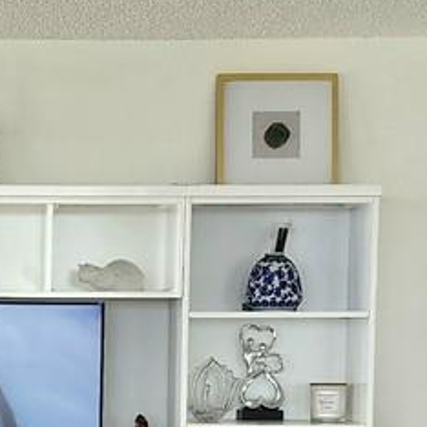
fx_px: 1940
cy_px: 456
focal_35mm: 139
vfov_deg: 12.4
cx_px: -86
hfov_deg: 12.3
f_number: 1.8
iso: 100
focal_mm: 6.4
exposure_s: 1/120
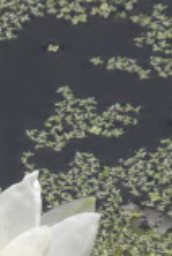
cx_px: -65
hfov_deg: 0.5
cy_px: 264
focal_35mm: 2624
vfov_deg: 0.8
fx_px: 18722
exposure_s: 1/356
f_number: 5.6
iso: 64
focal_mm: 110.4
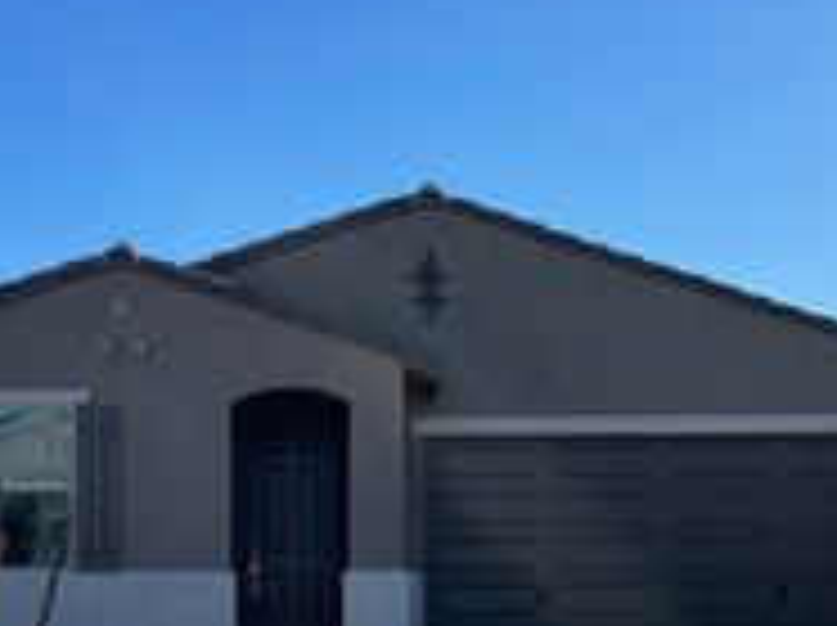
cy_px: 565
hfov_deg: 27.7
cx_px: 328
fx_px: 1690
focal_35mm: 70
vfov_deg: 20.5
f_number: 1.6
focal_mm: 4.2
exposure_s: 1/4132
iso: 32
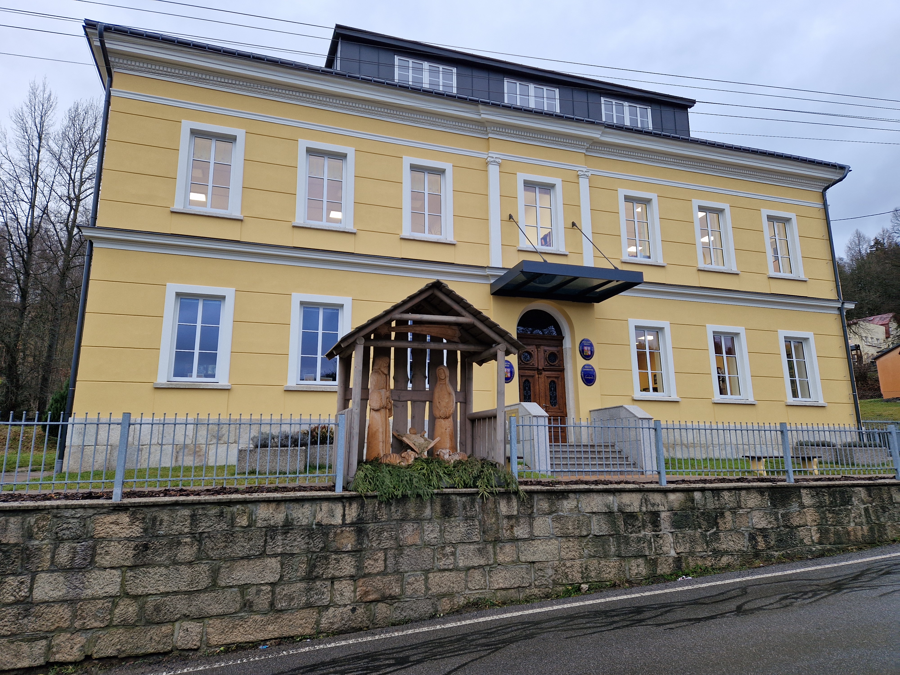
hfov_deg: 73.9
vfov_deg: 58.9
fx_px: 598
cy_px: 338
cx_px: 450
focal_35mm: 23
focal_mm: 5.4
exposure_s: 1/369
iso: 50
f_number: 1.8
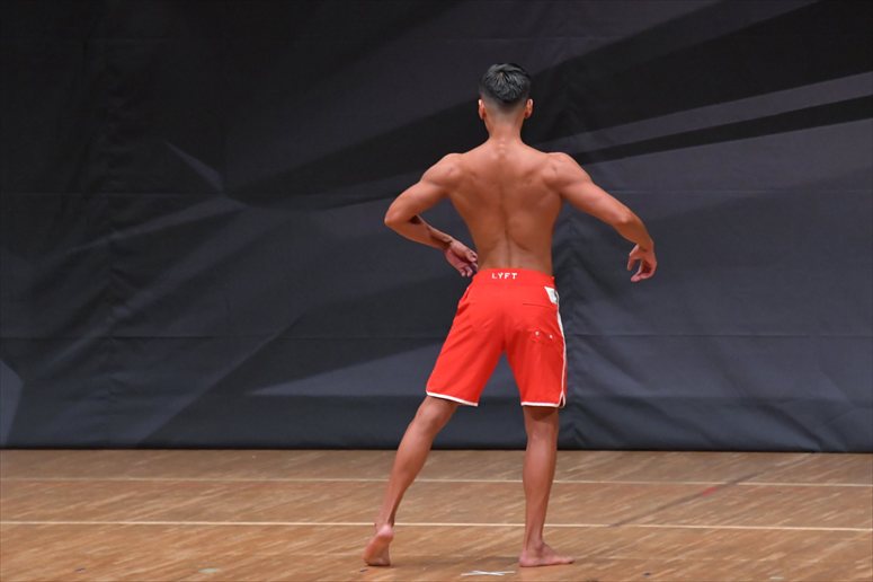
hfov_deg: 7.2
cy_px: 291
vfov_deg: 4.8
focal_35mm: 285
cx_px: 436
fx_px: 6908
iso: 6400
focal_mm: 190
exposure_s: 1/400
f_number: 5.6
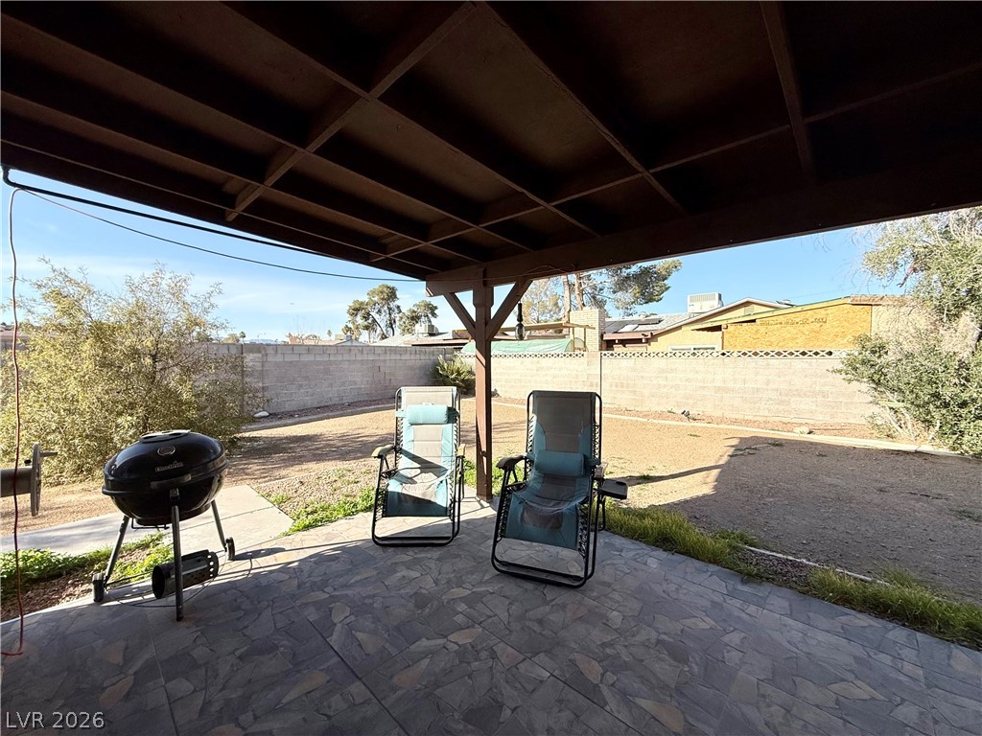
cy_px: 368
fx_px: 397
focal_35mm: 14
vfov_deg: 85.7
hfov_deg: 102.1
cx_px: 491
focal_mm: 2.22
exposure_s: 1/1745
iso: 50
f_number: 2.2
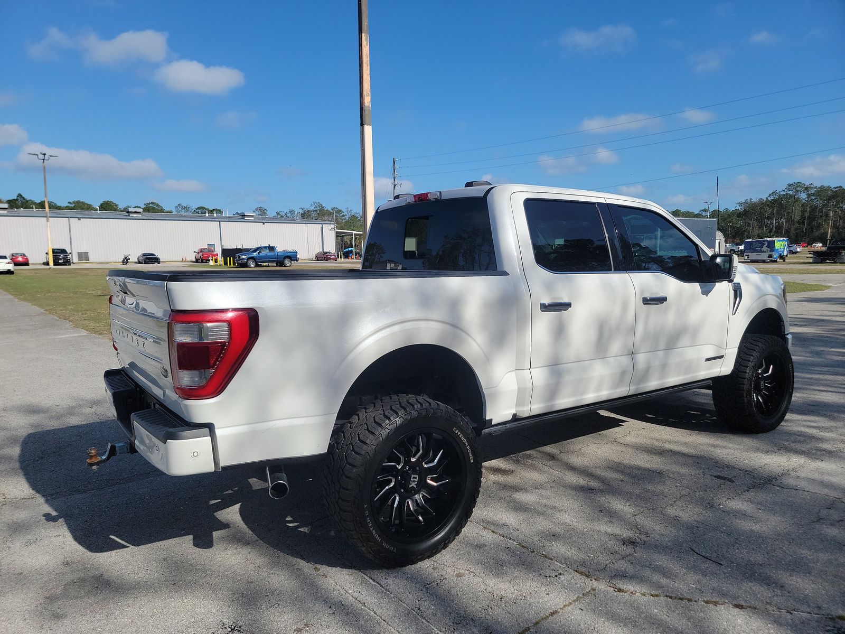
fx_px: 586
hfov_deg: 71.6
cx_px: 422
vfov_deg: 56.8
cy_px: 317
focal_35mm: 24
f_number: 1.8
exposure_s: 1/1406
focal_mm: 6.7
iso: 50
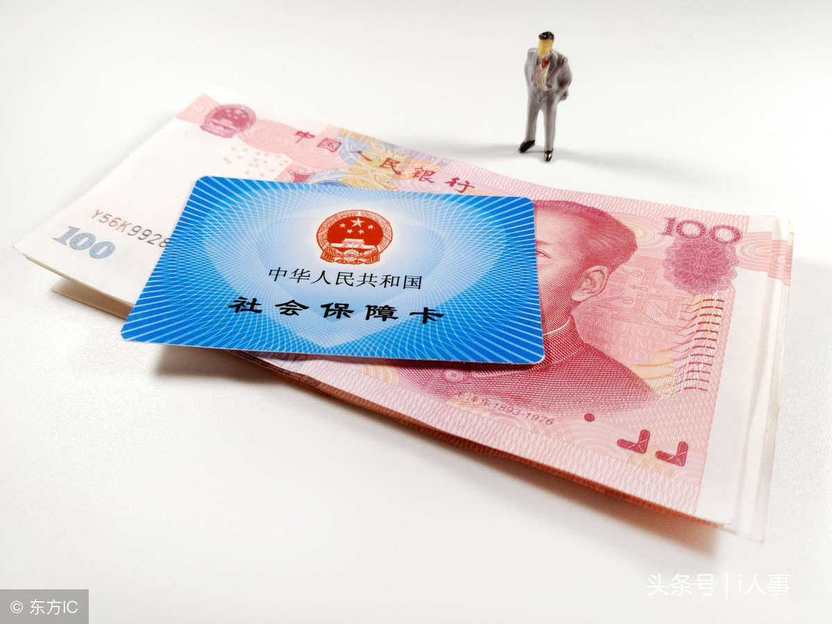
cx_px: 416
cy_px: 312
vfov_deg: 56.8
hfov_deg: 71.6
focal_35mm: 24
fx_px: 577
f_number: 1.9
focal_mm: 3.94
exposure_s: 1/100
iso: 190
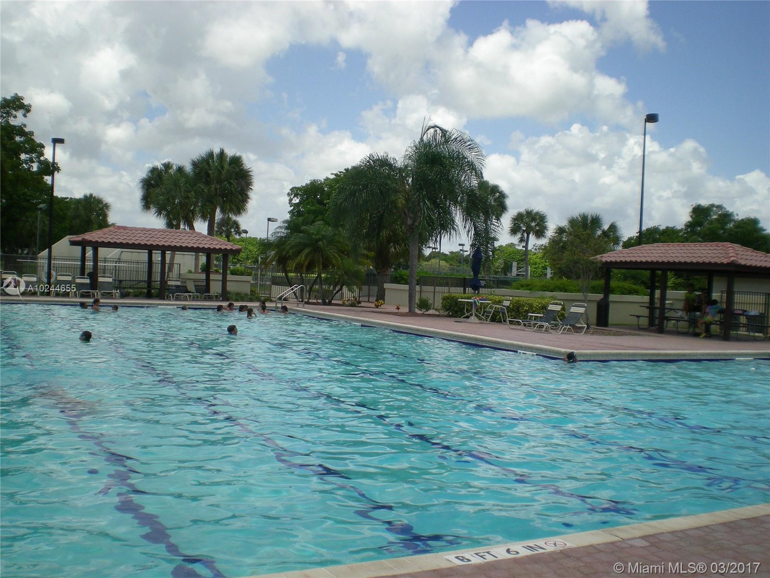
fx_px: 845
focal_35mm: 38
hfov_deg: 49.0
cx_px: 385
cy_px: 289
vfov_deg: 37.7
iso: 77
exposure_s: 1/615
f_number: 4.6
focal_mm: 6.3
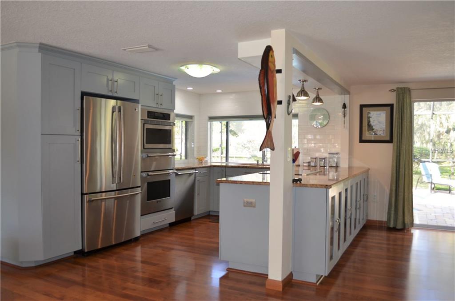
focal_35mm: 27
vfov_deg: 47.7
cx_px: 228
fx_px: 340
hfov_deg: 67.5
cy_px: 150
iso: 360
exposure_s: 1/125
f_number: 3.5
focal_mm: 18
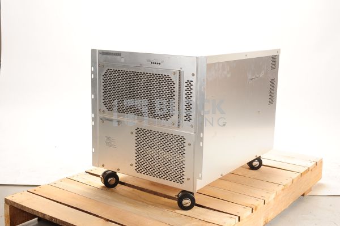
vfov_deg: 26.9
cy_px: 113
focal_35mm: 50
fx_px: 472
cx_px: 170
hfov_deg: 39.6
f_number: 10
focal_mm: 50
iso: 320
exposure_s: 1/160
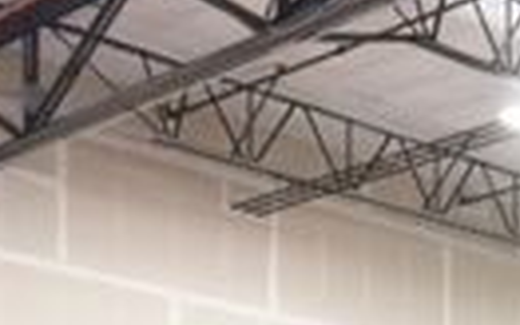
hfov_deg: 17.4
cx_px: 417
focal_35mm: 119
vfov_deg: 9.7
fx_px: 1687
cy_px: 793
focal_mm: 16
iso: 4000
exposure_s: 1/160
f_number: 3.5
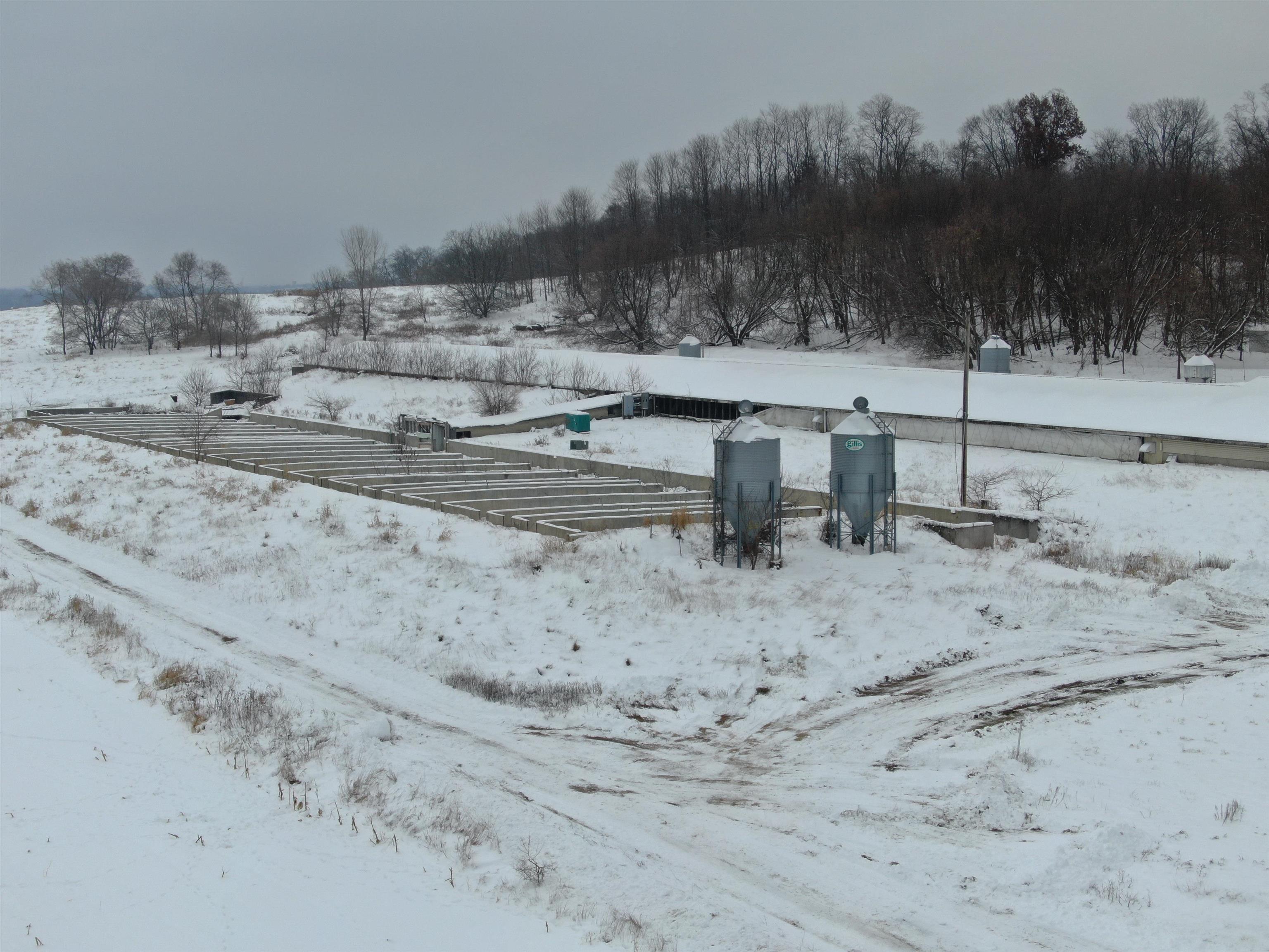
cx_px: 634
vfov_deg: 30.3
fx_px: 1760
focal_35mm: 48
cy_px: 476
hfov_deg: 39.7
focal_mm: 8.6
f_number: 3.8
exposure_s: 1/320
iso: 100
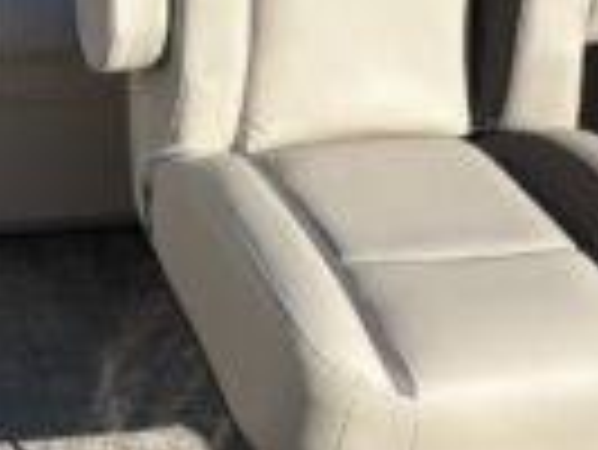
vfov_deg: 14.2
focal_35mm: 104
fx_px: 1798
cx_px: -250
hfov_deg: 17.3
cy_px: 135
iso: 50
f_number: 1.6
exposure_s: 1/3650
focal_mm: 5.96
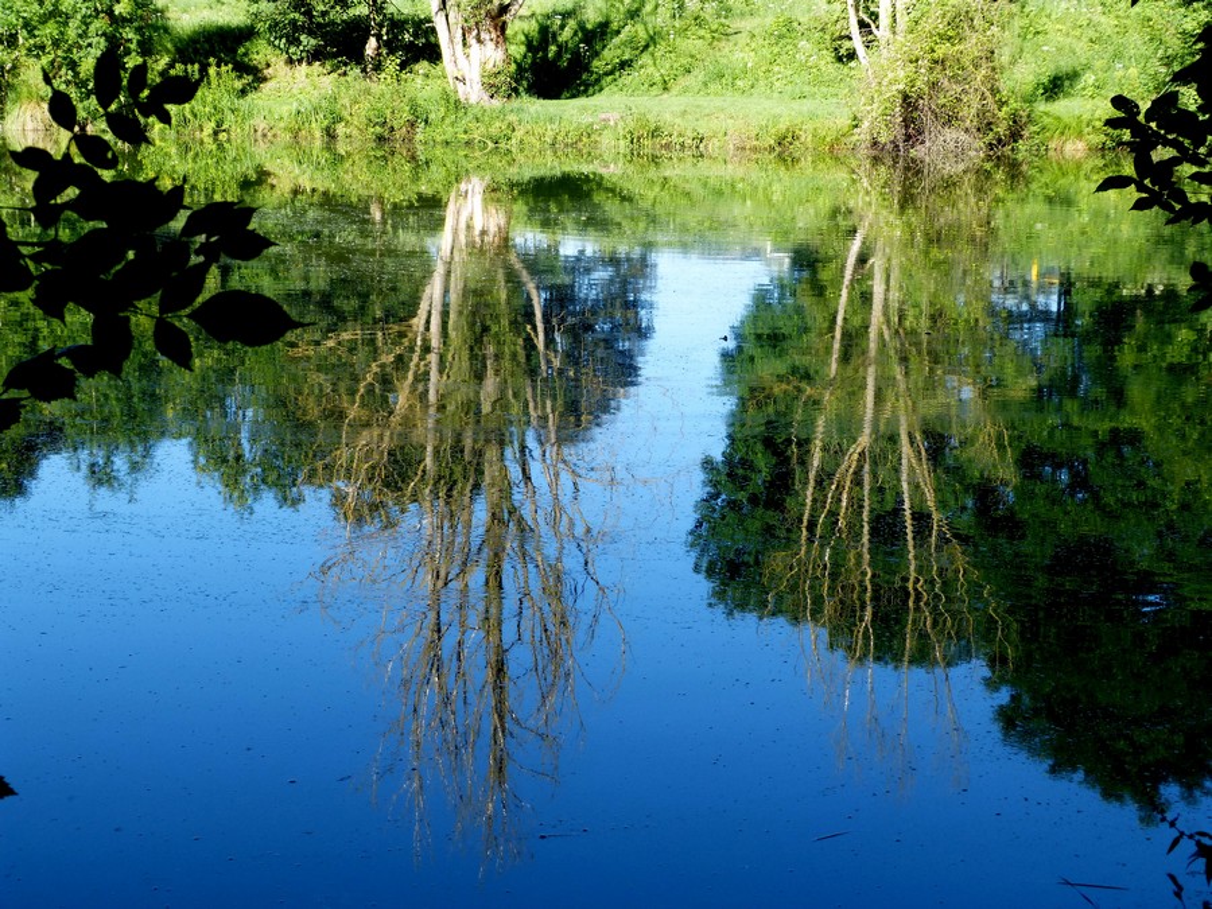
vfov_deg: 24.4
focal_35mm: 60
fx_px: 2101
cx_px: 606
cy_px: 454
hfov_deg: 32.2
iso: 100
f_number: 4
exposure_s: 1/250
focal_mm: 10.8
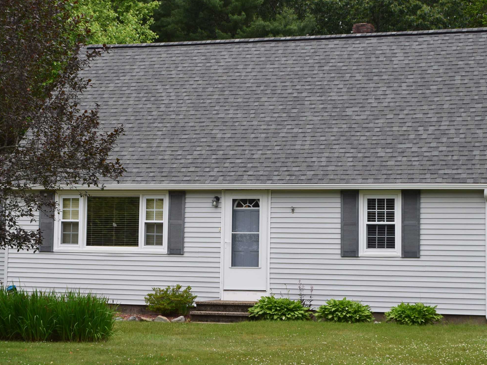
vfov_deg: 17.4
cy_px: 147
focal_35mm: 85
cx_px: 238
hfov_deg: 23.0
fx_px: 1196
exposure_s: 1/200
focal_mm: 38
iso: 400
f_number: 10
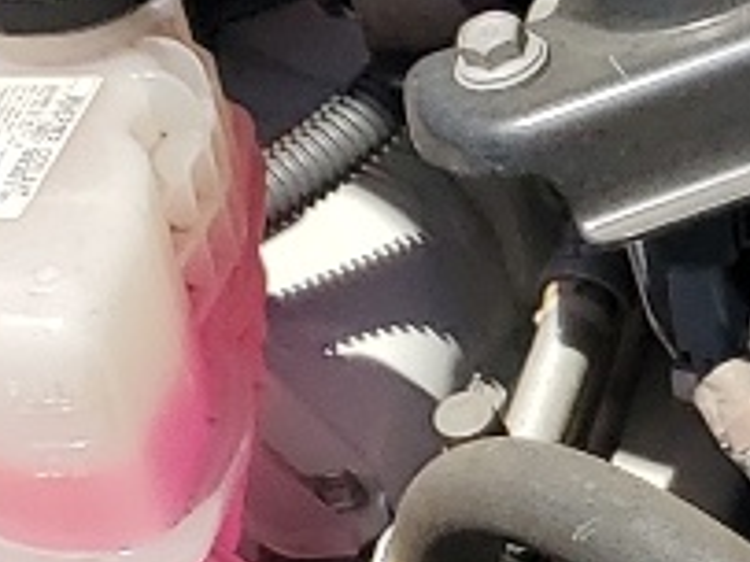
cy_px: 939
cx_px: 2132
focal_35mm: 205
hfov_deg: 8.4
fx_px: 4439
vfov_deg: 7.1
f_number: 1.5
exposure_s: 1/3333
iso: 50
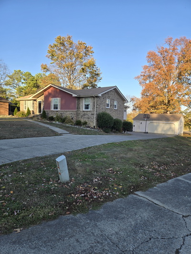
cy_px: 127
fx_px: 169
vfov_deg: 73.9
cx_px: 96
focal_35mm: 23
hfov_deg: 58.9
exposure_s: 1/571
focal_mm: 5.4
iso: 25
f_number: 1.8
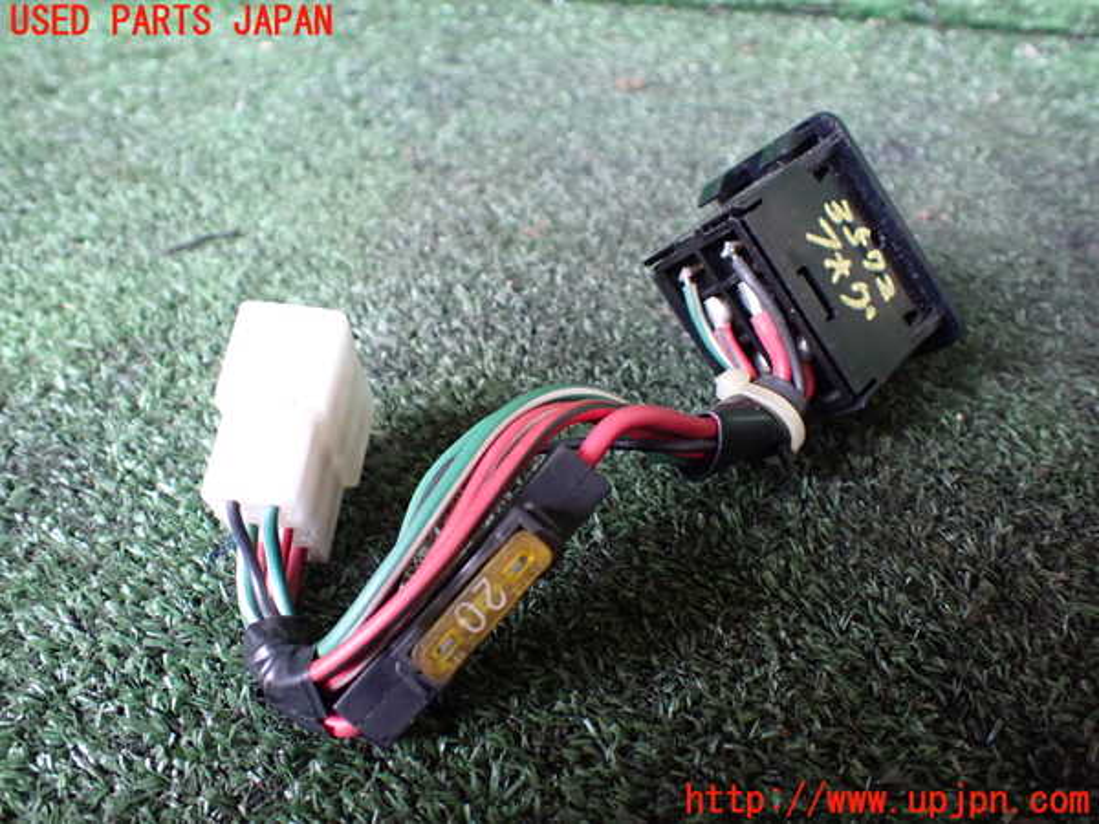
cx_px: 550
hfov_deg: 60.0
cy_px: 412
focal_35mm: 30
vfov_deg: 46.8
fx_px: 952
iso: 800
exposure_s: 1/30
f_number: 2.3
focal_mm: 5.4
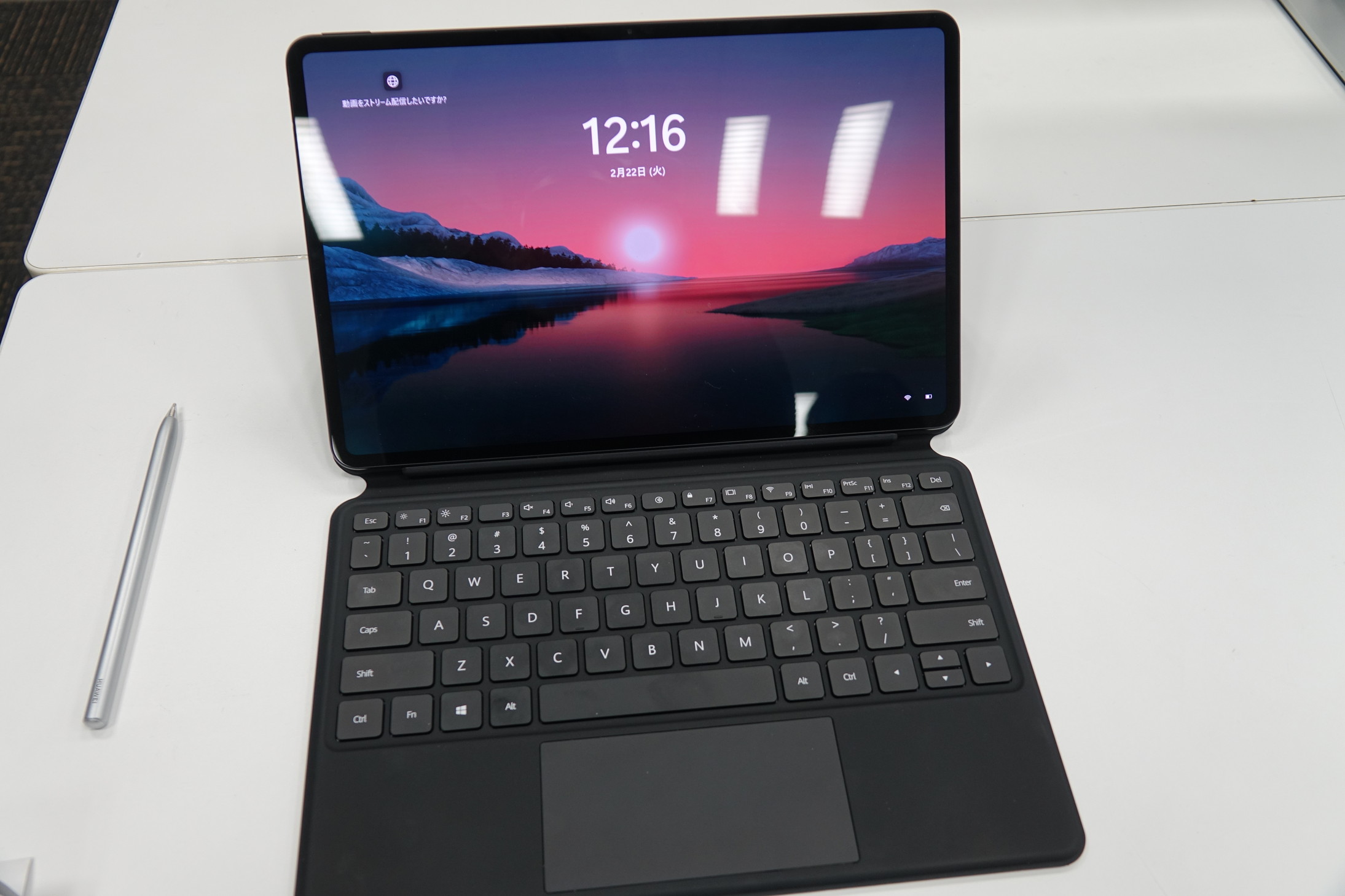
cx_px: 672
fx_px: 1083
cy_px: 448
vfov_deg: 45.0
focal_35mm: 29
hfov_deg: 63.7
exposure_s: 1/30
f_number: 2.8
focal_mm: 10.59
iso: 125
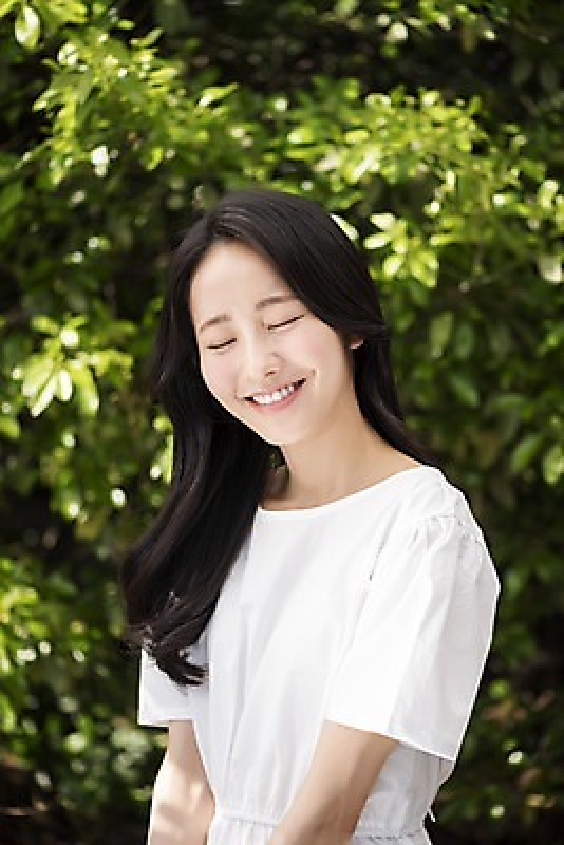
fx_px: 2465
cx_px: 282
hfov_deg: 13.1
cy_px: 422
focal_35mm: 105
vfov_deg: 19.4
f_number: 4
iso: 100
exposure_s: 1/400
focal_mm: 105
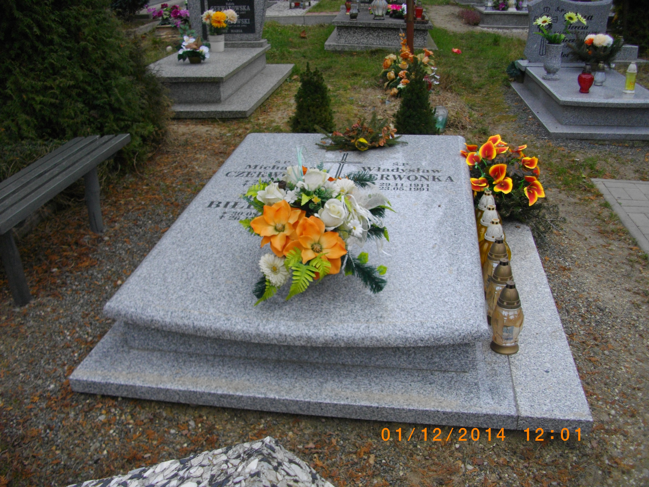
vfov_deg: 44.2
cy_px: 244
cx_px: 324
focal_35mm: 32
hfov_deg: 56.8
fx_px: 600
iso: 136
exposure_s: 1/125
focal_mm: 5.7
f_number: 2.9
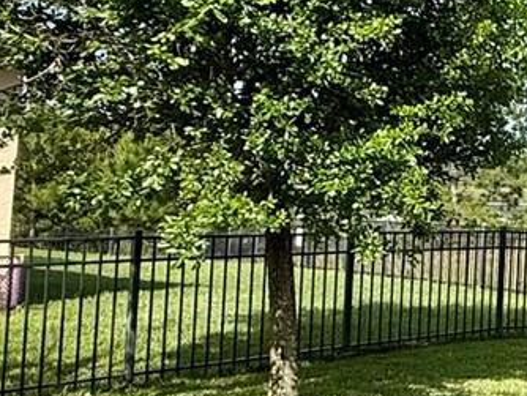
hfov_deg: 21.9
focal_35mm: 67
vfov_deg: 21.9
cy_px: 129
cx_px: 869
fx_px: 1021
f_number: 2.2
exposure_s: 1/1431
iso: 50
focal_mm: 2.22
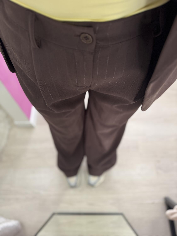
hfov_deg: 56.8
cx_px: 88
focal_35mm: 24
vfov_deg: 71.6
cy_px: 118
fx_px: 164
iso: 160
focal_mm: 6.76
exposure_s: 1/100
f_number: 1.78
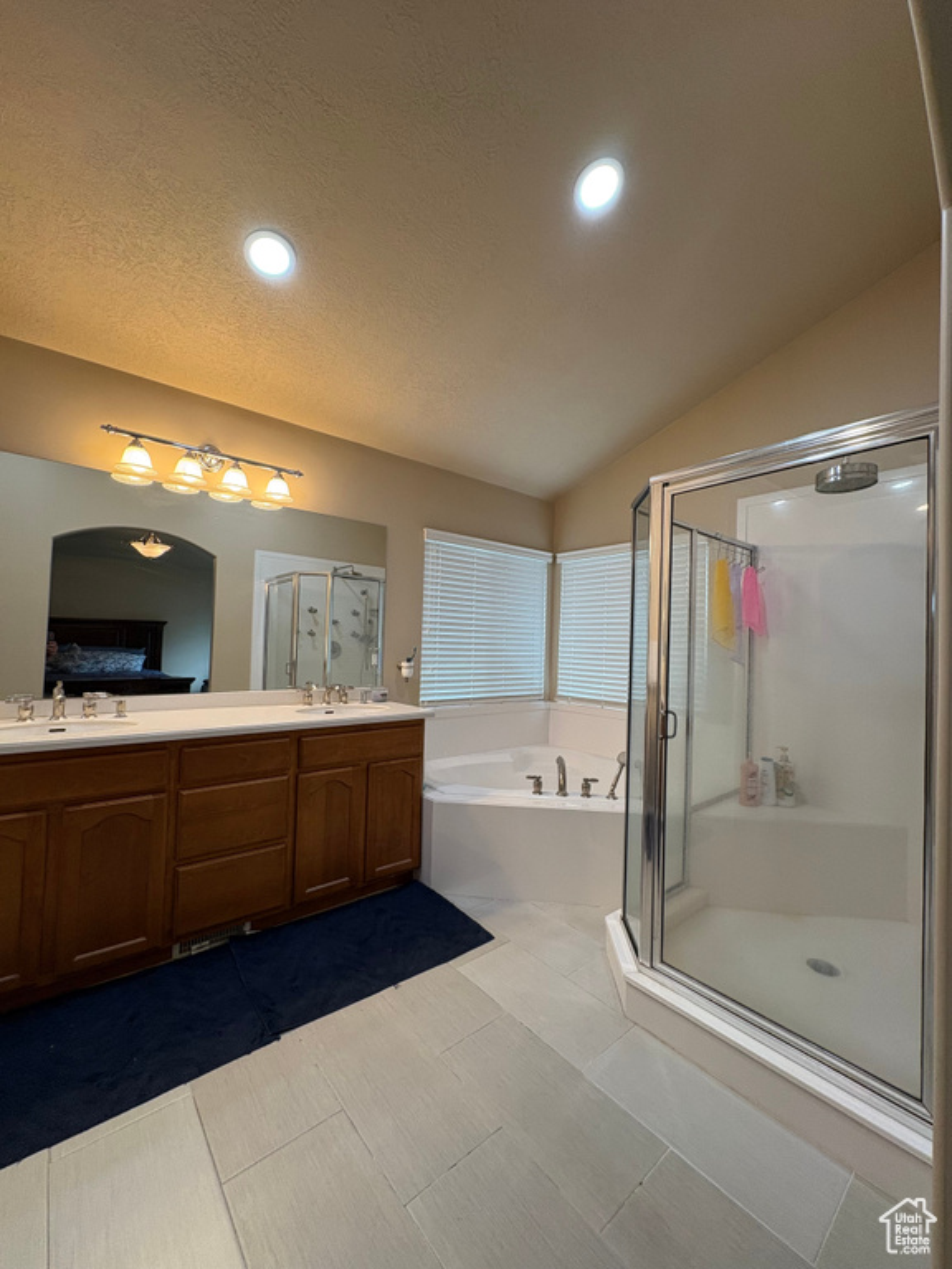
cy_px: 634
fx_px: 513
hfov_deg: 85.7
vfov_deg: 102.1
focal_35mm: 14
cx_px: 476
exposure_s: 1/120
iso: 200
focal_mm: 2.22
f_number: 2.2
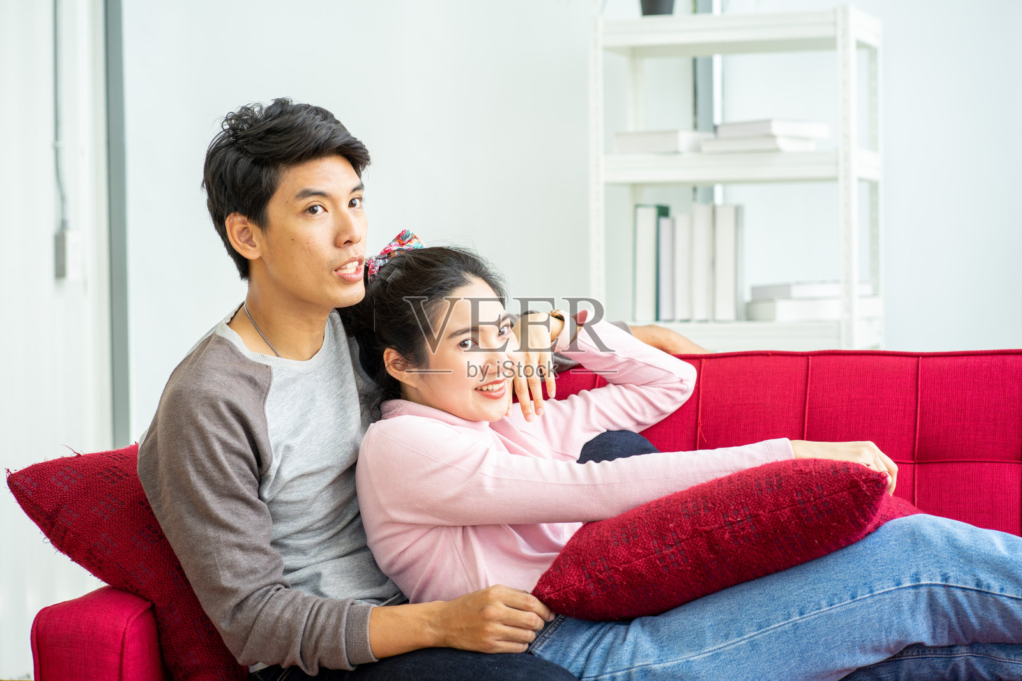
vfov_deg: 16.1
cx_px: 511
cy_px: 340
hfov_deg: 23.9
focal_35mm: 85
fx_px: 2413
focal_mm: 85
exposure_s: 1/100
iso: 160
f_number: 4.5
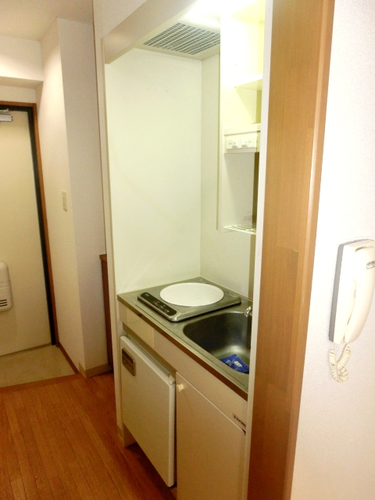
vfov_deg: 71.6
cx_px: 188
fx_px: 347
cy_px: 250
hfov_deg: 56.8
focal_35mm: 24
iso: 400
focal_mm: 4.24
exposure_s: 1/60
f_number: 3
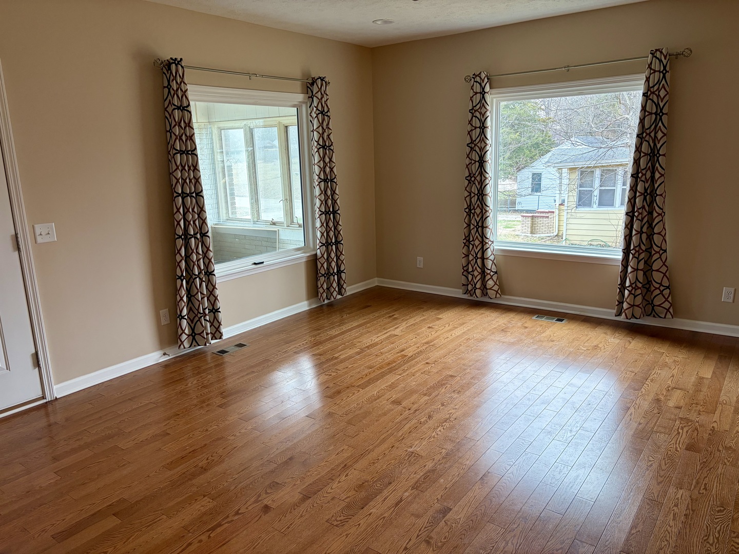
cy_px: 277
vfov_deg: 53.1
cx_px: 370
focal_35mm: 26
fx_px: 555
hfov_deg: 67.3
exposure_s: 1/120
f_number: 1.6
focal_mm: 5.96
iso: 100
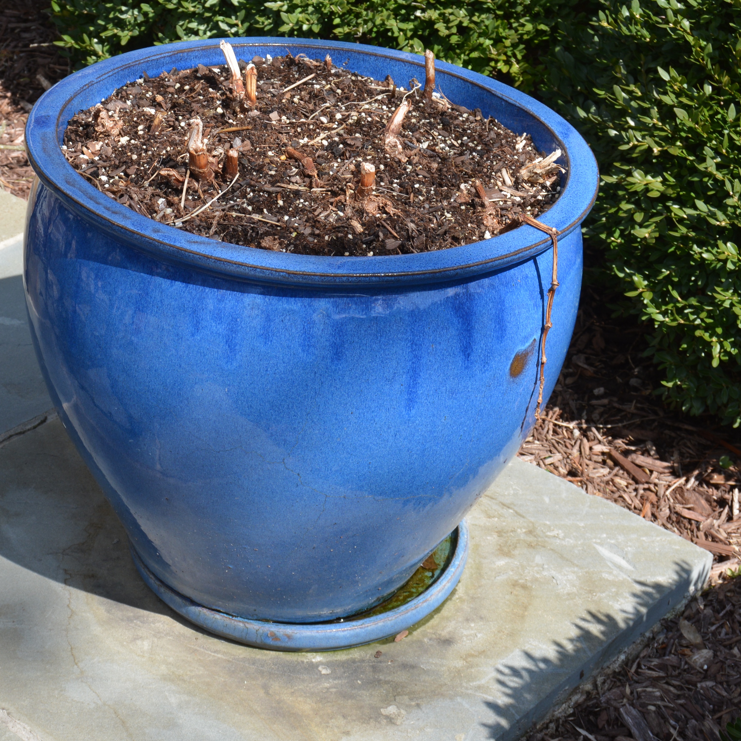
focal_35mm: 76
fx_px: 1841
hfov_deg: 22.7
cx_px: 256
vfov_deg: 22.7
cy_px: 299
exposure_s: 1/250
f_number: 8
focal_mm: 30
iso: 200
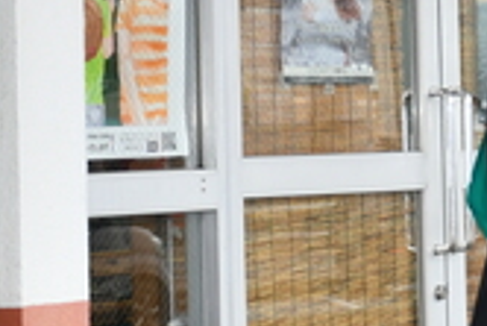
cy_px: -120
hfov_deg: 7.5
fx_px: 3561
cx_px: 1019
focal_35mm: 263
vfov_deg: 5.2
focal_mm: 40
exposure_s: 1/80
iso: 200
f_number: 4.5
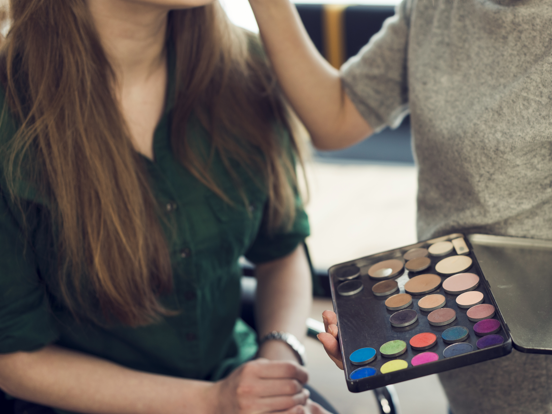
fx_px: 1132
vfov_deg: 20.7
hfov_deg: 27.1
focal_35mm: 71
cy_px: 204
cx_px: 402
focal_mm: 50
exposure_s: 1/160
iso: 320
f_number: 2.8
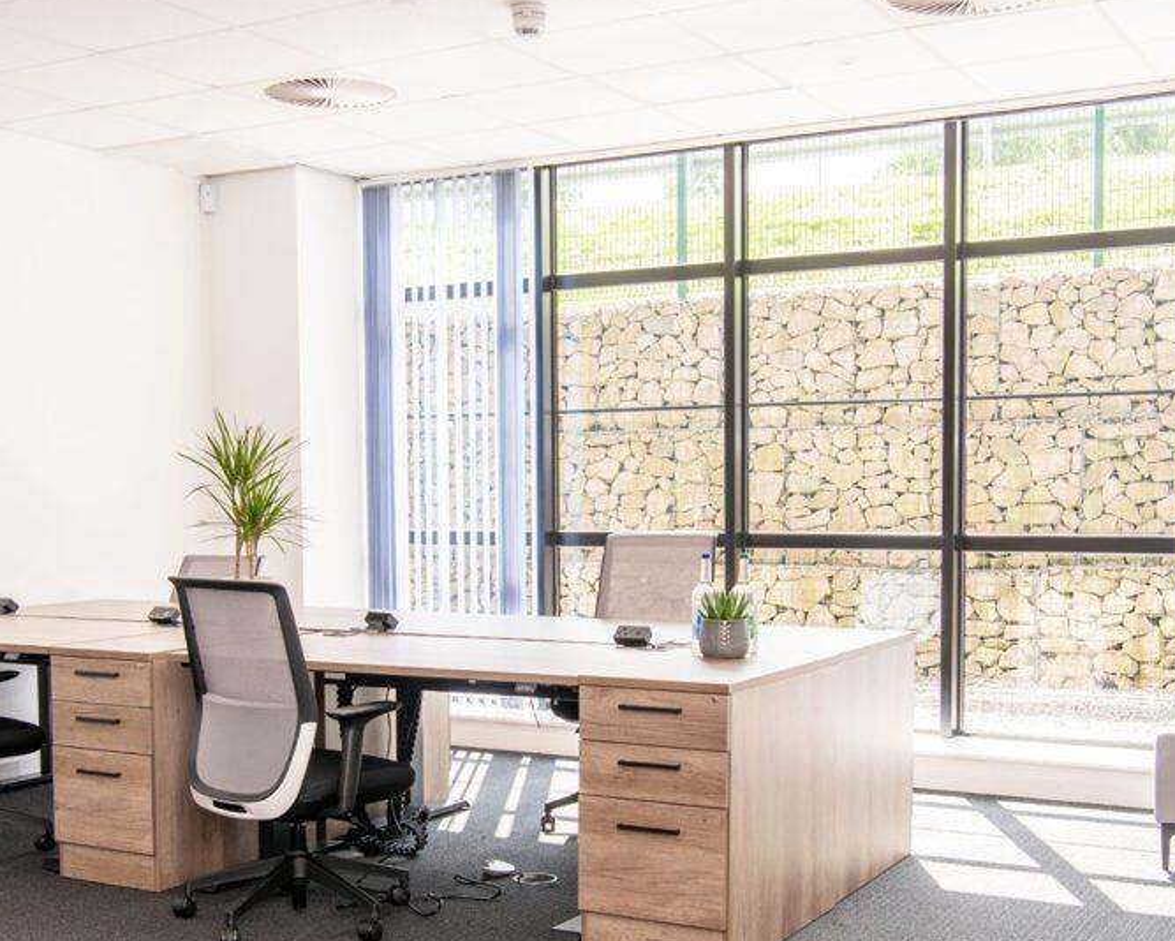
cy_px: 589
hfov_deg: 38.0
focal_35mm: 49
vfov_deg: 30.7
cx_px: 521
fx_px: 1704
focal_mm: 34
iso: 250
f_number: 5
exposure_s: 1/60
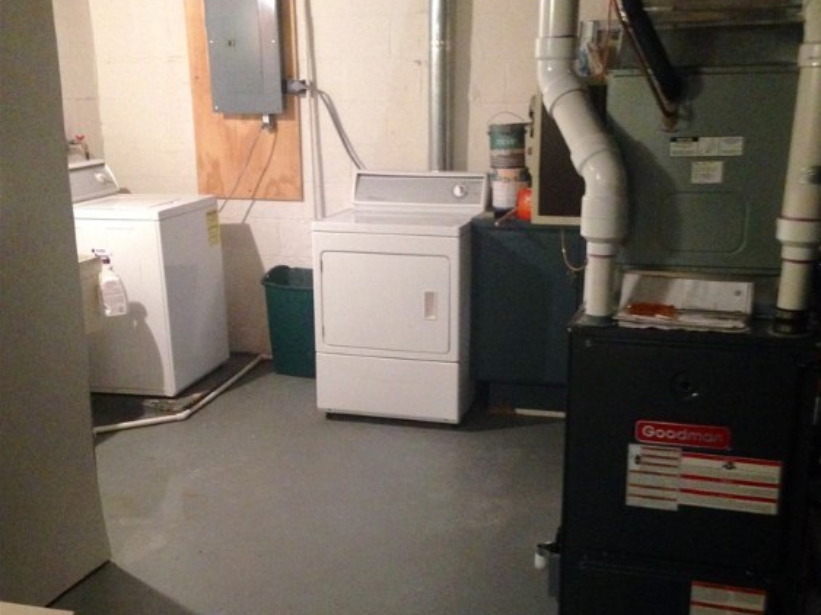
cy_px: 376
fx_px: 1067
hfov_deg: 42.1
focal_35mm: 45
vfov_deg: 32.1
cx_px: 419
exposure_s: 1/20
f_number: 2.4
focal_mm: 4.12
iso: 400
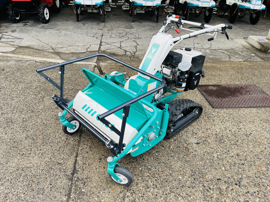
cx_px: 135
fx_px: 203
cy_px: 101
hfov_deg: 67.3
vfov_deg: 53.1
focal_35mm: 26
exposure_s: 1/122
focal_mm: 5.1
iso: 50
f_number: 1.6
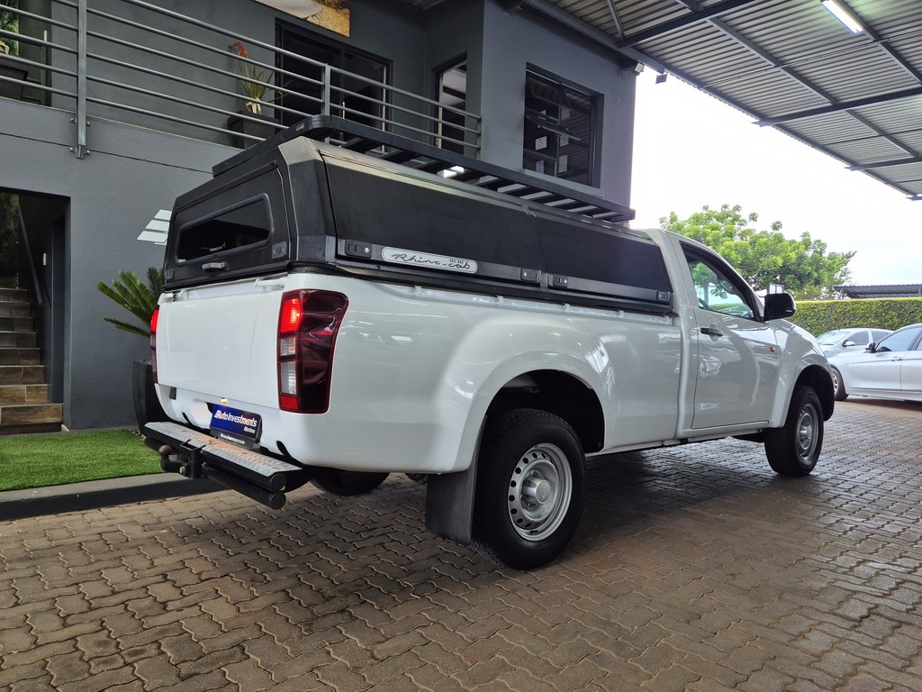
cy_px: 346
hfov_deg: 73.9
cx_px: 461
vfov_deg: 58.9
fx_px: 613
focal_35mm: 23
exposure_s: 1/100
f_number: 1.8
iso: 250
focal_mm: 5.4
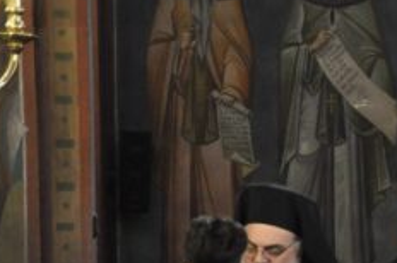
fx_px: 2665
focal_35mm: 242
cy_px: 371
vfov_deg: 5.6
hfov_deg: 8.4
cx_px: 534
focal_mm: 50
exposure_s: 1/60
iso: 2000
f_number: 5
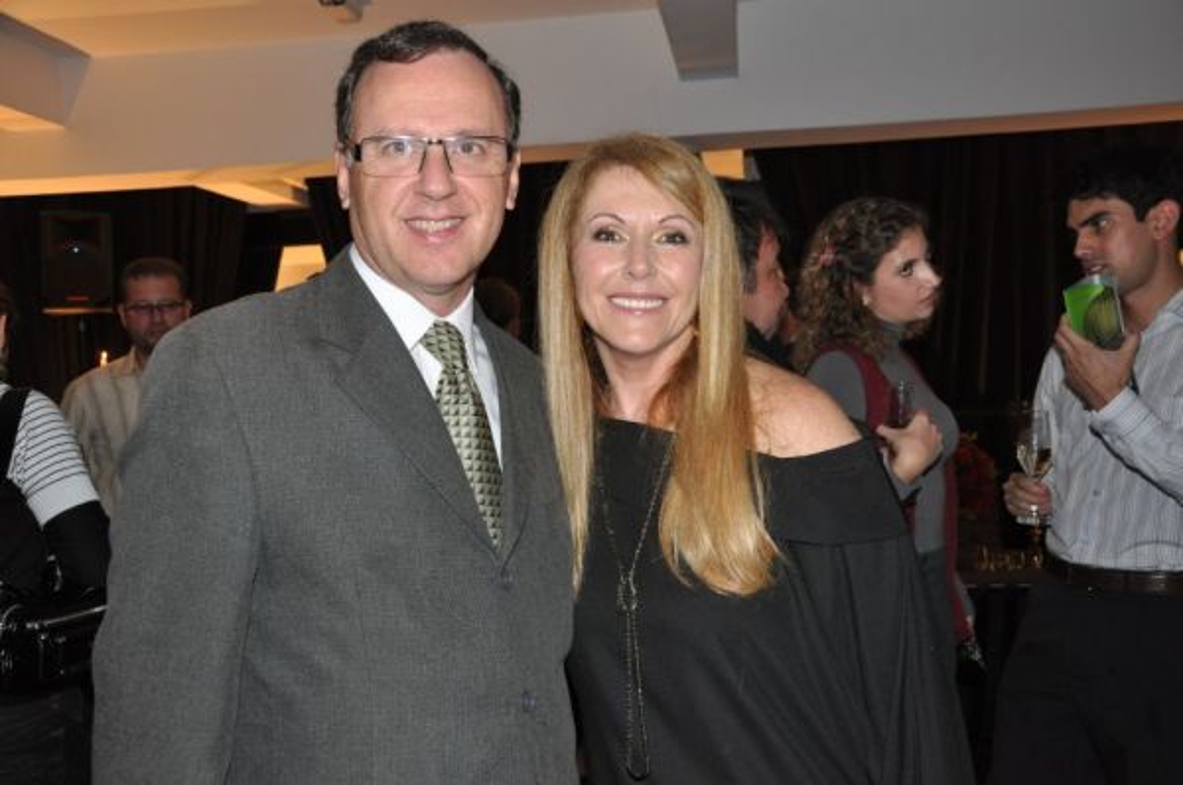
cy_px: 392
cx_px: 592
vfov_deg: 36.8
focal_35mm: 36
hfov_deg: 53.2
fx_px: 1181
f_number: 5.6
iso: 800
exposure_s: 1/60
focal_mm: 24
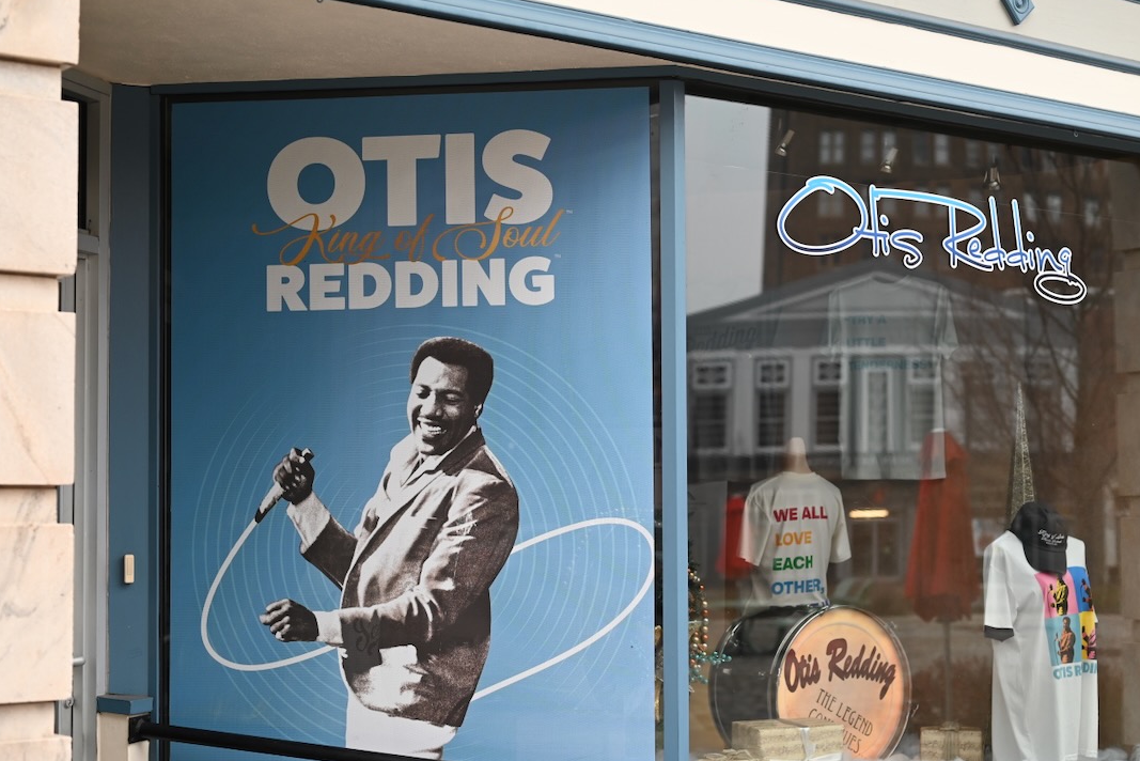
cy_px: 448
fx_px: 1900
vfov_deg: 22.6
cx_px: 681
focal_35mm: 60
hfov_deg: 33.3
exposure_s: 1/125
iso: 500
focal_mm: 50
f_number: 2.8
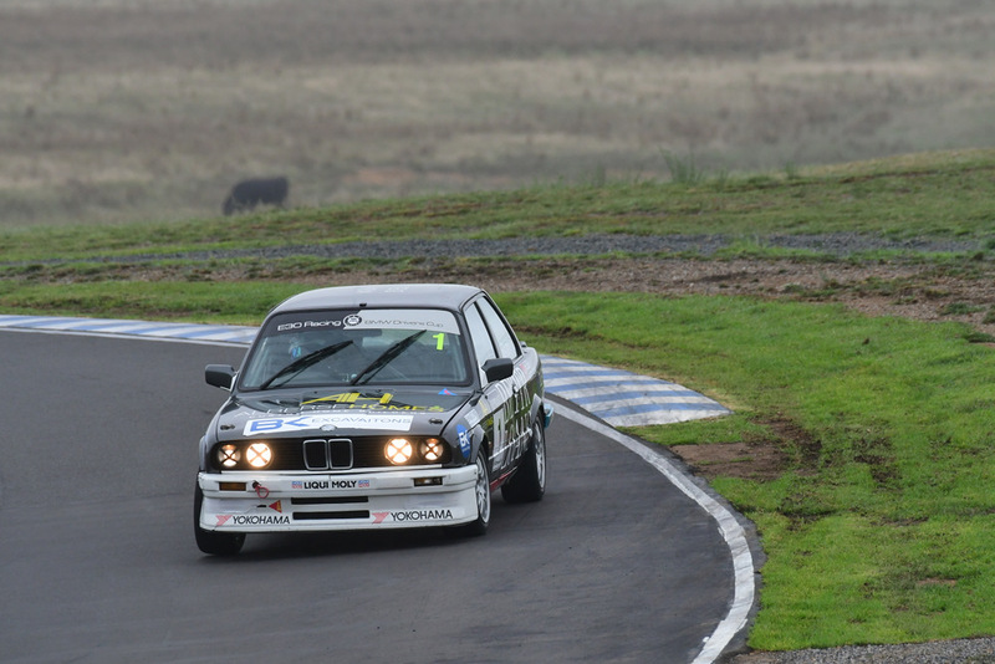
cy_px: 332
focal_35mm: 750
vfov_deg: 1.8
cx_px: 498
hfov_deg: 2.7
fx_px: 20736
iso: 1000
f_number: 9
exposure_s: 1/640
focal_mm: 500
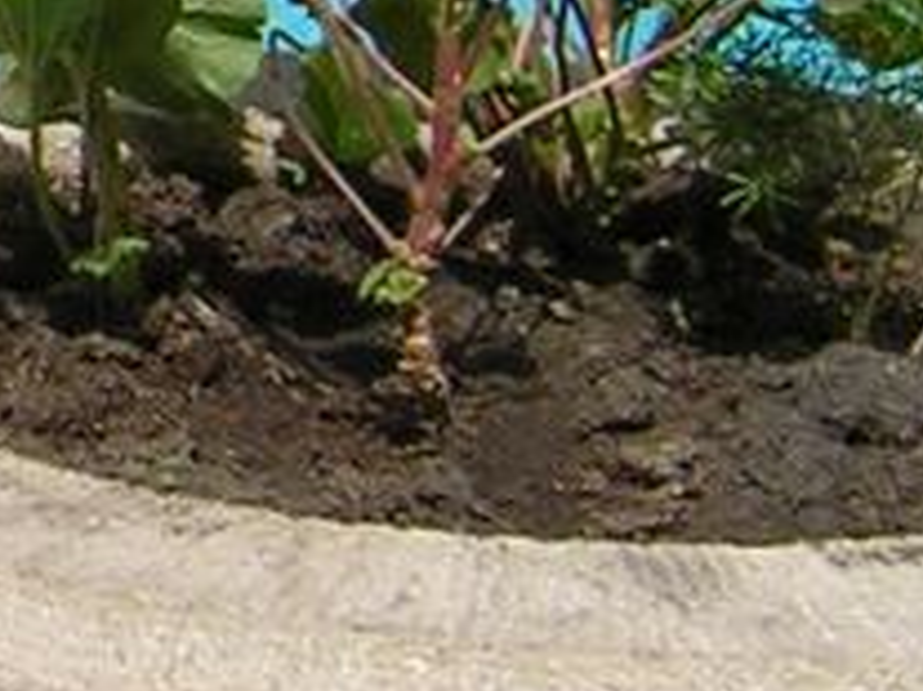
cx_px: -736
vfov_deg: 8.1
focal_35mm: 178
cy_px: -504
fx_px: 4743
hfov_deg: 10.5
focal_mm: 4.7
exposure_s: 1/514
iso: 100
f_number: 5.2
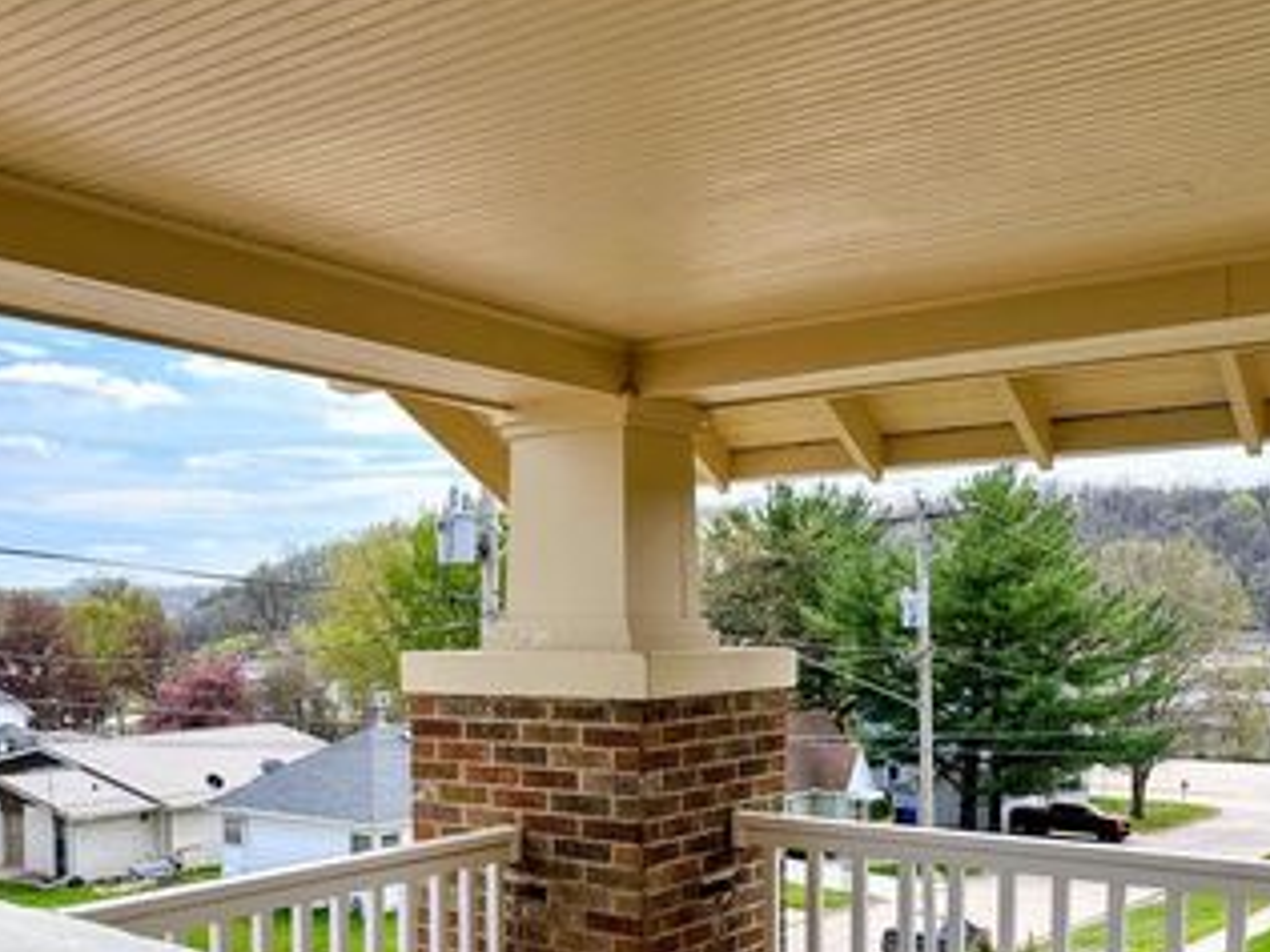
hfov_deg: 48.4
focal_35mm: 38
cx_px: 458
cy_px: 697
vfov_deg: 36.9
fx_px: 1394
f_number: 1.78
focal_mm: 6.86
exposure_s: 1/3155
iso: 80
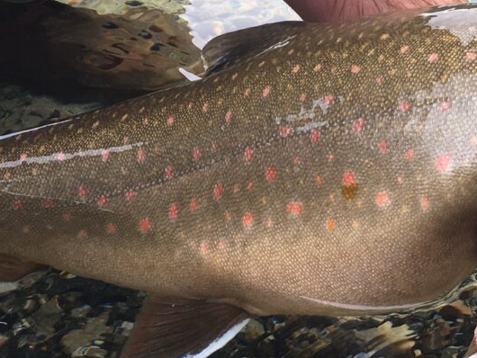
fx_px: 1158
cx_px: 527
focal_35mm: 84
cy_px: 136
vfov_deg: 17.6
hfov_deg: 22.0
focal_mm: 4.15
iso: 25
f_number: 2.2
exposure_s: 1/346
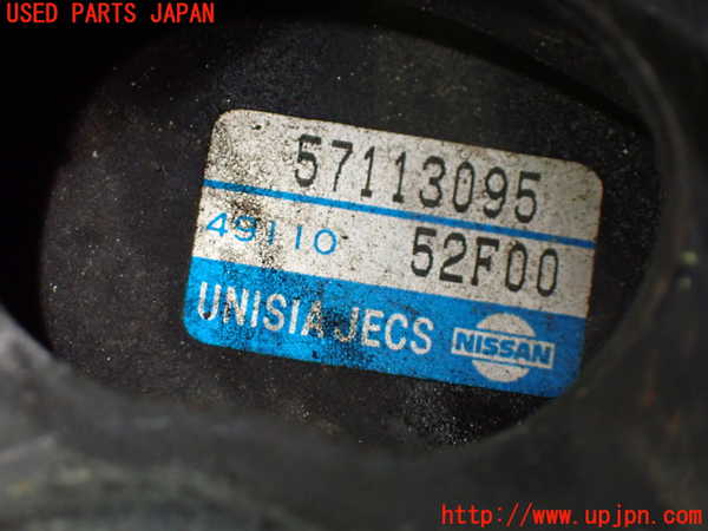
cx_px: 354
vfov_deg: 16.8
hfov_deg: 22.3
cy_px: 266
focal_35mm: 88
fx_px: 1800
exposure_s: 1/100
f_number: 4.5
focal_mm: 15.66
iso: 800
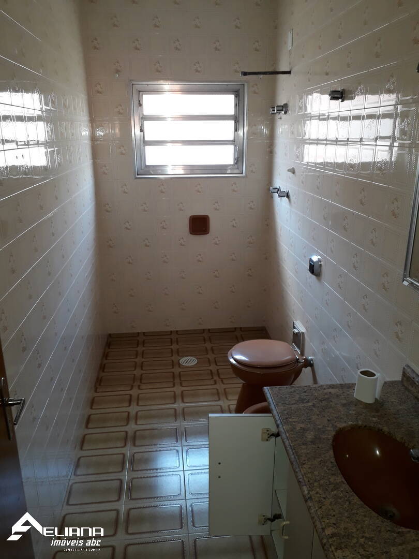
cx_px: 210
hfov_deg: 51.4
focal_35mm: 27
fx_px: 436
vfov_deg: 65.3
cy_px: 280
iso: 100
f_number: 1.9
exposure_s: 1/33
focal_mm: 3.6
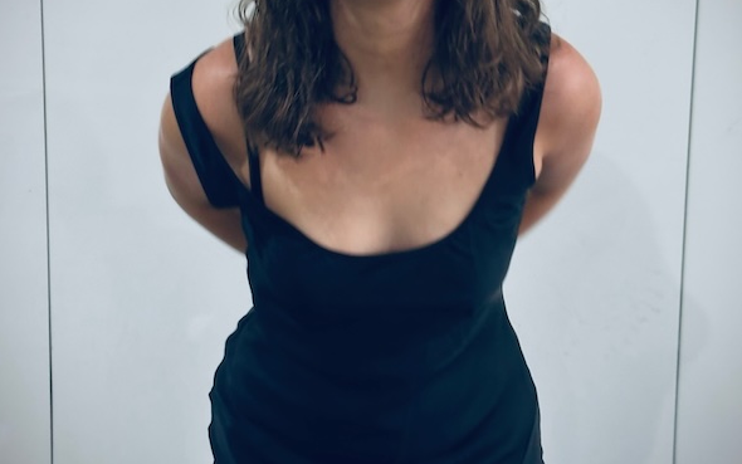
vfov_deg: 18.9
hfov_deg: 29.8
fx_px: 1396
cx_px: 374
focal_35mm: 69
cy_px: 184
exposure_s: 1/33
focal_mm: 6.86
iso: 200
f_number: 1.78
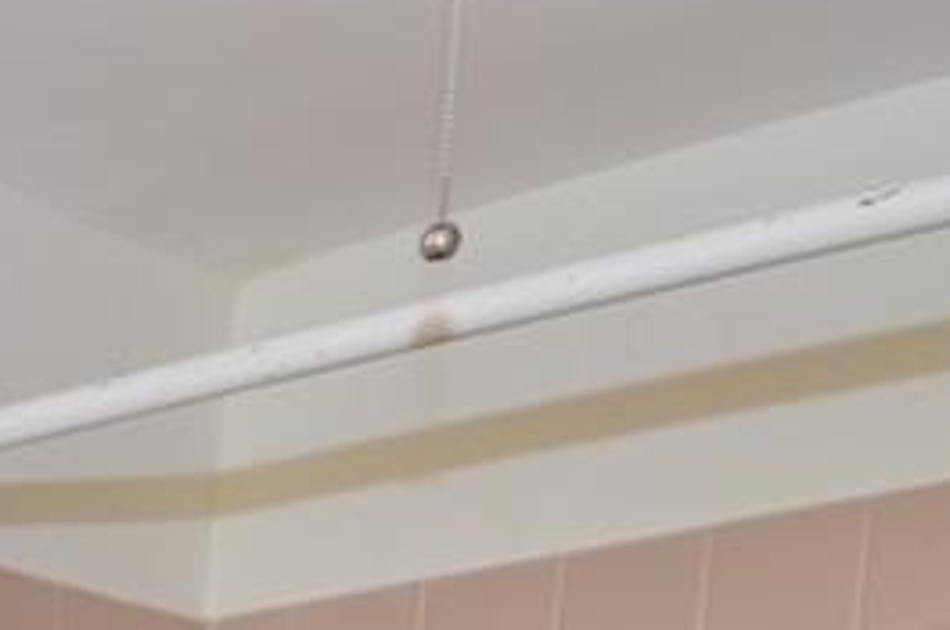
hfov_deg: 14.7
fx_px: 2871
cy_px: 1852
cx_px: -1072
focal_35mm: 109
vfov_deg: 9.8
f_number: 5
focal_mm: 12
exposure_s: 1/100
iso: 400
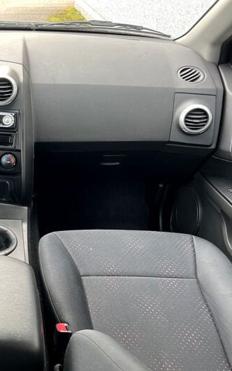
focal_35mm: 42
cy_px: 193
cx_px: -36
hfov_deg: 27.4
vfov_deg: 47.2
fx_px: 425
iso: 125
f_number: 1.5
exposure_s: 1/121
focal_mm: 5.7
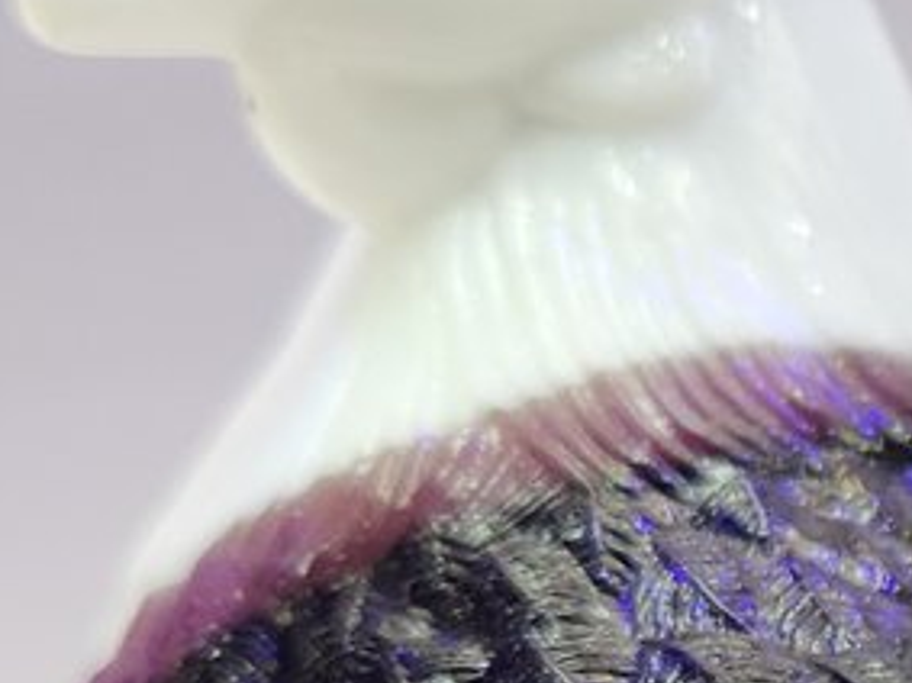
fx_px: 3239
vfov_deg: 11.6
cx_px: 1452
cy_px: 942
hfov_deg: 14.7
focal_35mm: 123
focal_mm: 5.4
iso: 200
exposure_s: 1/120
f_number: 1.8
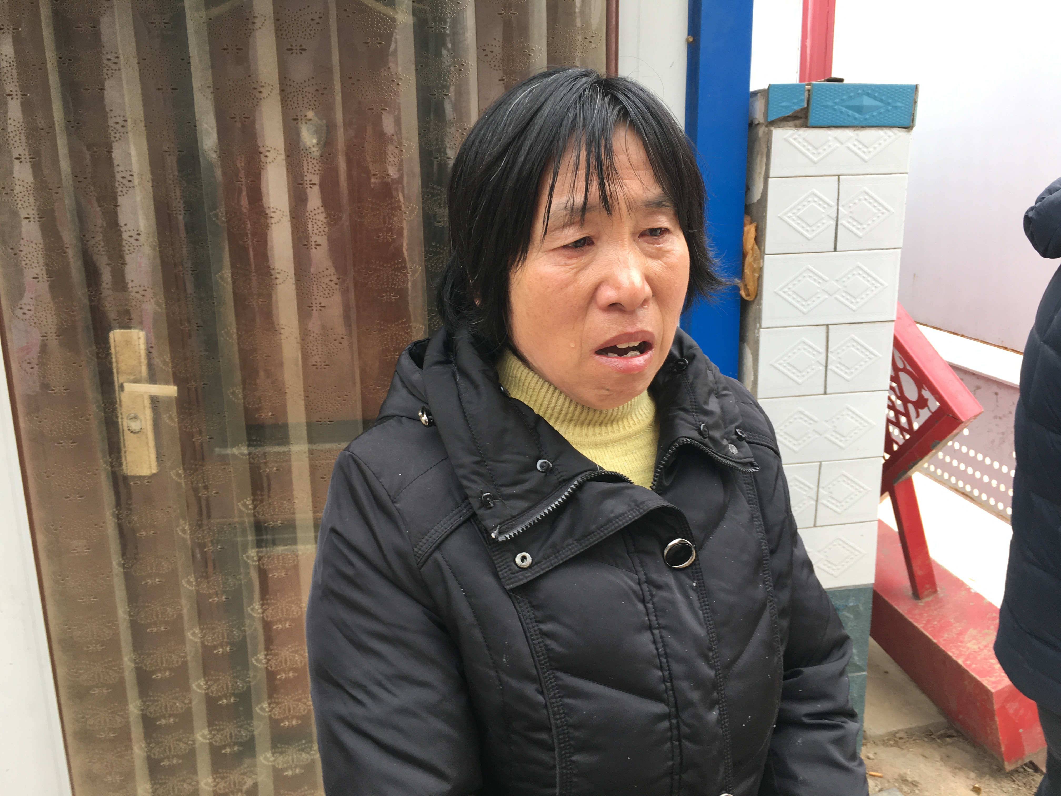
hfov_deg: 61.7
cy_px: 398
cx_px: 530
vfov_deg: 48.2
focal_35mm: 29
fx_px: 889
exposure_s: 1/100
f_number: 2.2
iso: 32
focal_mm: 4.15
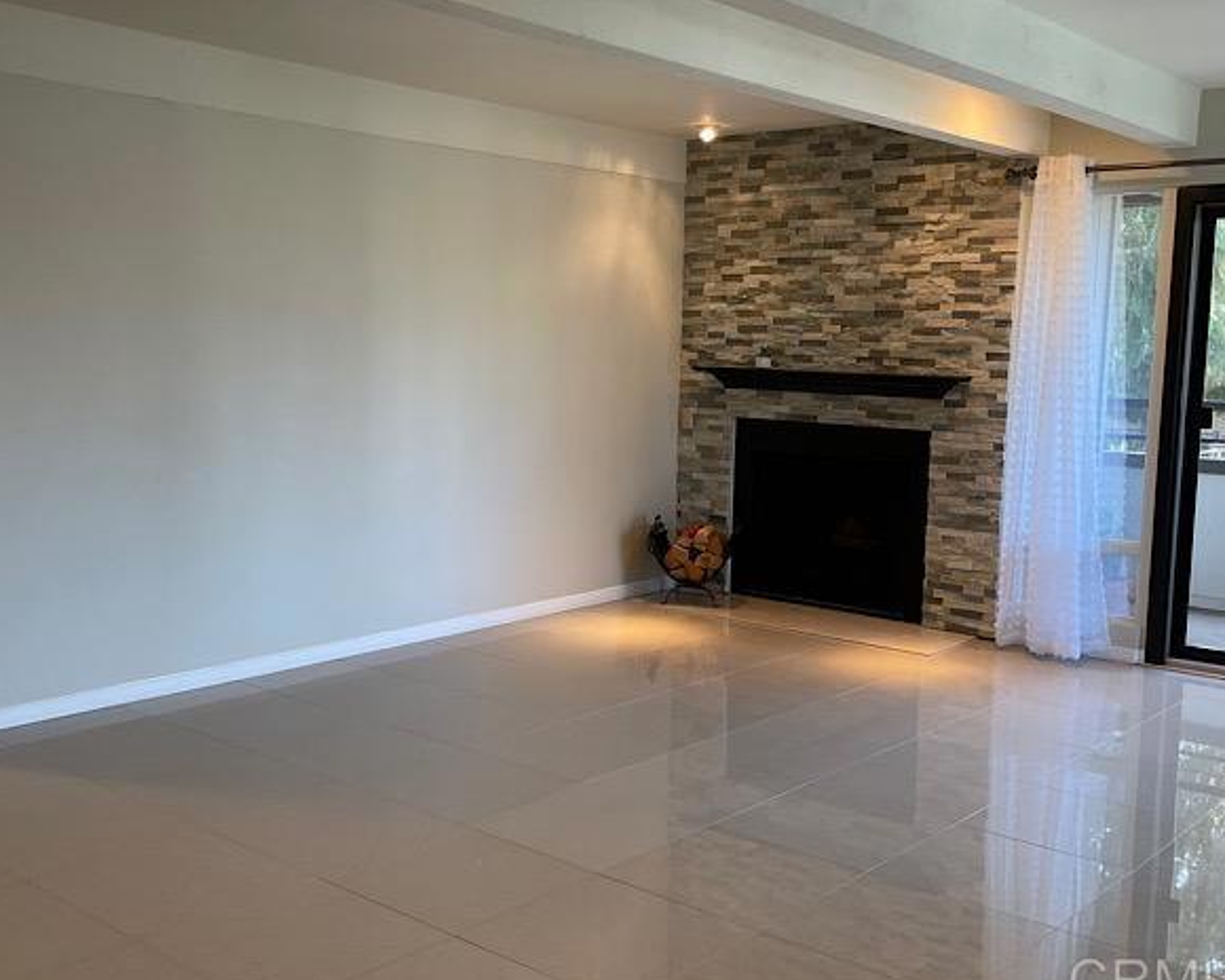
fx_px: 1015
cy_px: 501
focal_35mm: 28
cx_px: 600
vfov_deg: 51.5
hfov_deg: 62.2
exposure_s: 1/60
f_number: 1.6
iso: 64
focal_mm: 4.2
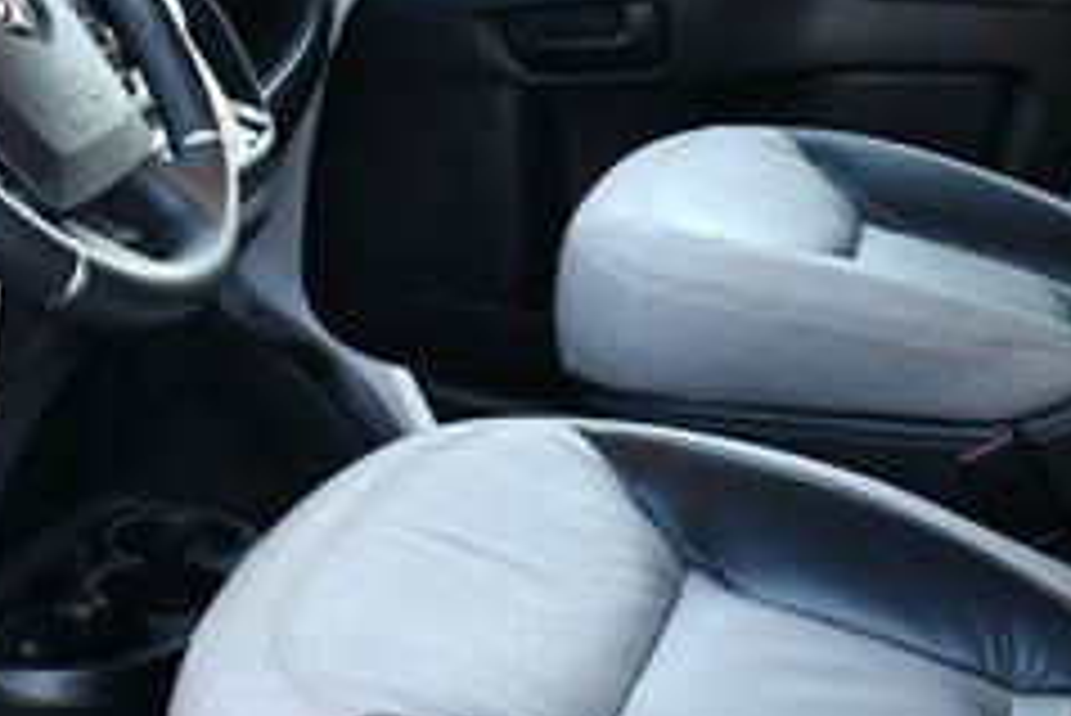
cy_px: 230
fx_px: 2887
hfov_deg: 20.9
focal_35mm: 97
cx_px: 364
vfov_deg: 14.1
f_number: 3.5
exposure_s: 1/250
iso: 640
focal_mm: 18
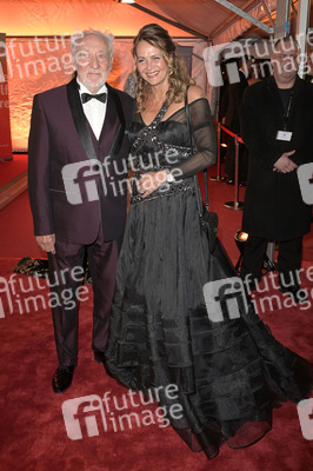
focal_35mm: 32
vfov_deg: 58.8
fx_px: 418
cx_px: 156
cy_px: 236
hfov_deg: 41.0
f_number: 5.6
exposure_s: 1/100
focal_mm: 32
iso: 1000
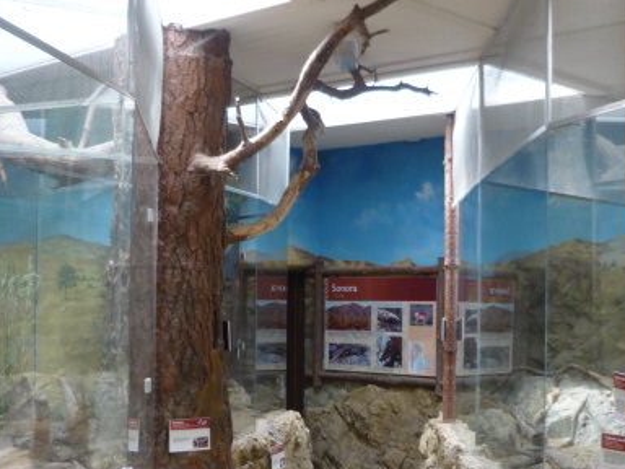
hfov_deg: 34.9
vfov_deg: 26.5
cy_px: 261
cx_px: 299
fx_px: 993
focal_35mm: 55
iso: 100
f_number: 2.8
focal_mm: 5.5
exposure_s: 1/30
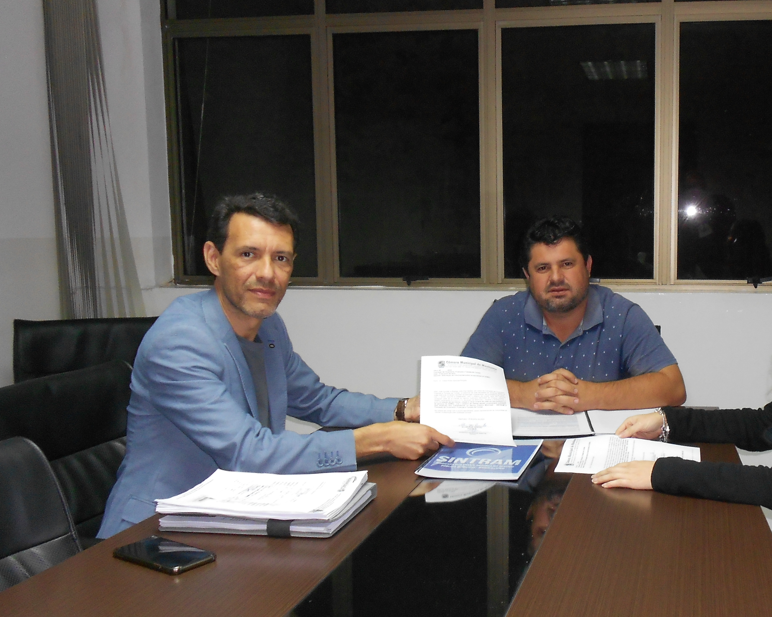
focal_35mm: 42
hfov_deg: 42.7
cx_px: 560
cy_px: 345
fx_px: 960
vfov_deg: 35.6
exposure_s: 1/25
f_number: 3.4
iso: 200
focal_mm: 5.1
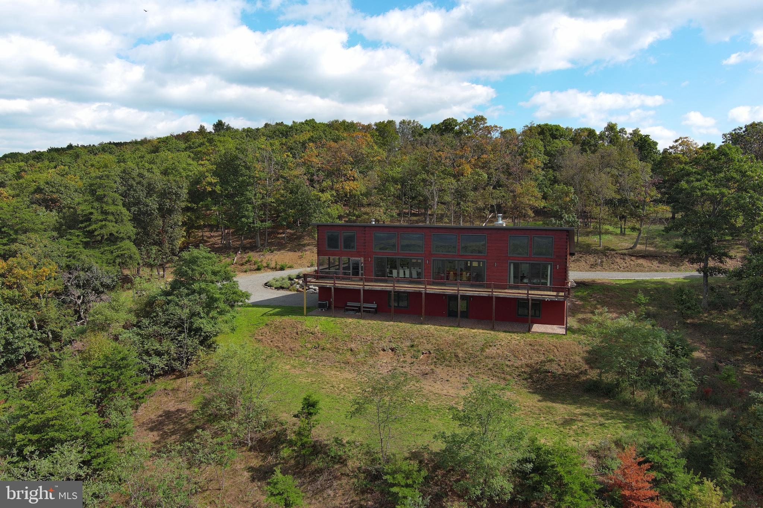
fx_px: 615
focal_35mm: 29
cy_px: 254
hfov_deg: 63.7
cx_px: 382
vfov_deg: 45.0
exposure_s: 1/1006
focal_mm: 10.57
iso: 100
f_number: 2.8
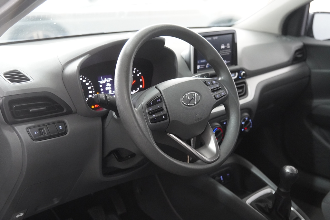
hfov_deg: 42.3
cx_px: 165
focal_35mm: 46
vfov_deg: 29.0
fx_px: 426
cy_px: 110
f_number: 2.8
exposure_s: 1/160
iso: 4000
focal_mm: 31
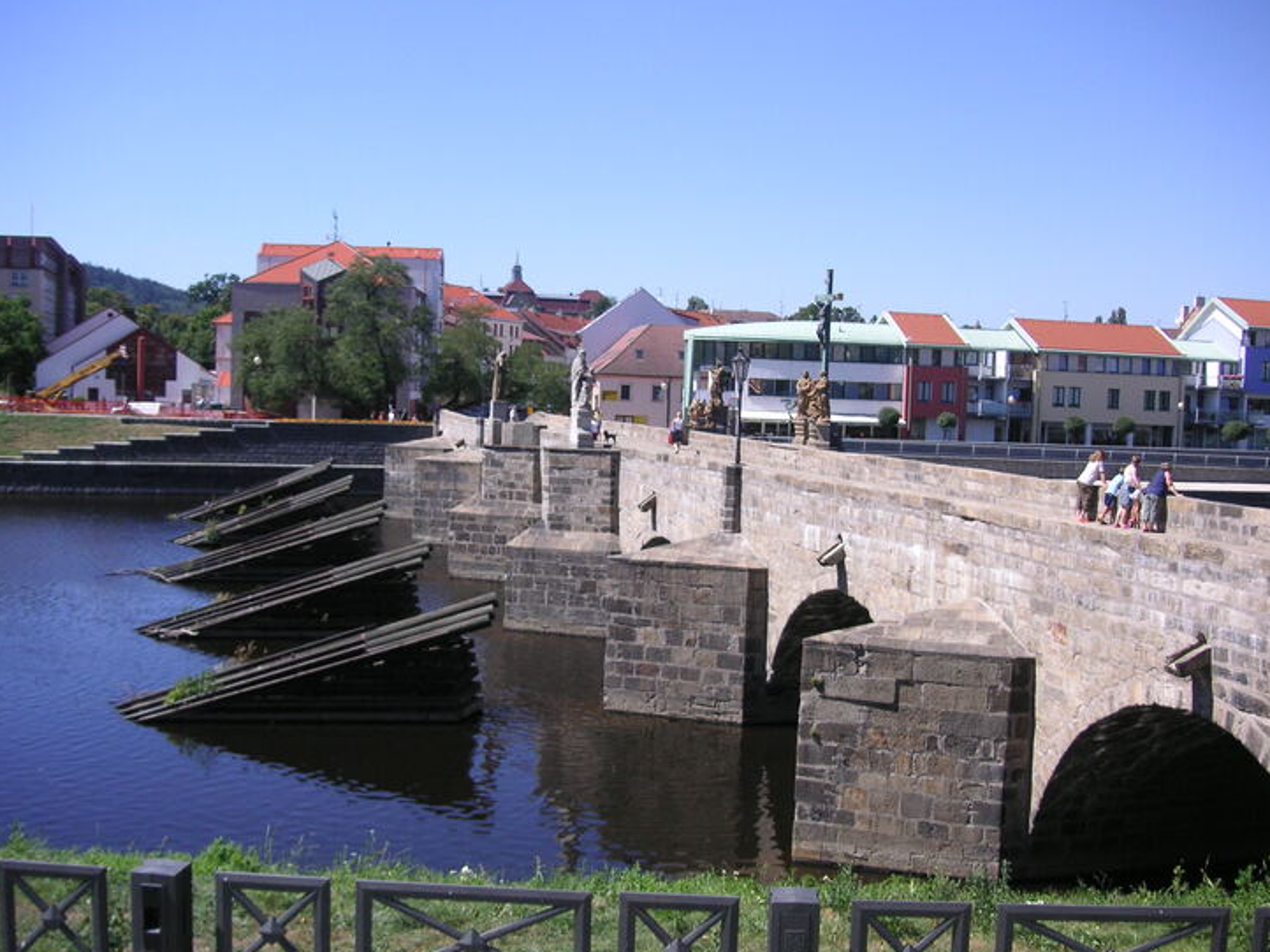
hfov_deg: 45.8
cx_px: 612
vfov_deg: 35.1
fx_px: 1504
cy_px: 477
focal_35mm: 41
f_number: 6.7
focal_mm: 6.1
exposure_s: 1/180
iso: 50
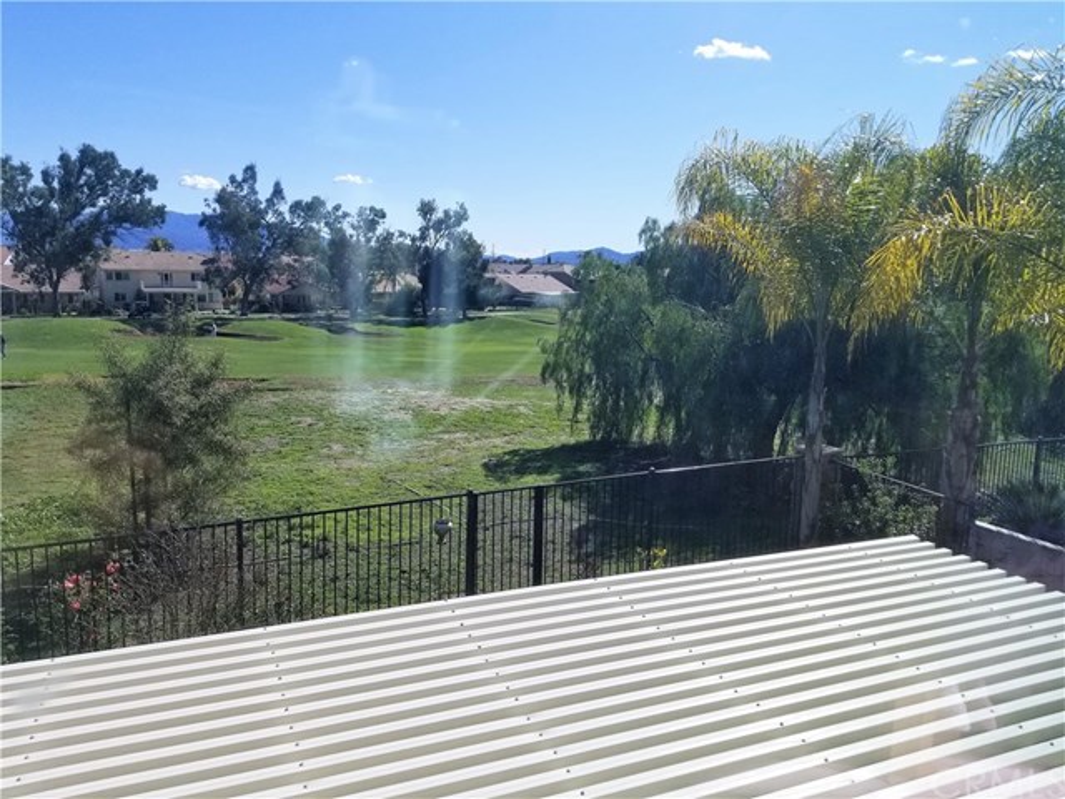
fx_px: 800
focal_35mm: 26
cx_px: 532
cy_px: 400
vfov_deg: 53.1
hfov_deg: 67.3
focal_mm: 4.25
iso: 50
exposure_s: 1/2104
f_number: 1.7
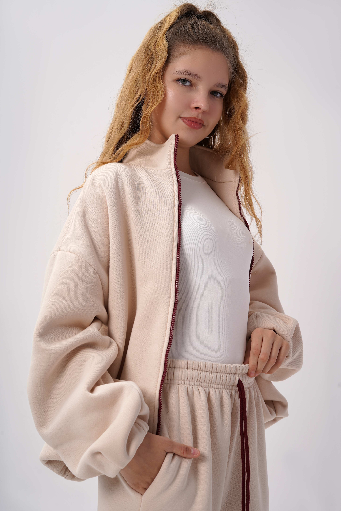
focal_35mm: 50
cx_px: 170
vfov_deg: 39.6
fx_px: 710
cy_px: 256
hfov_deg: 27.0
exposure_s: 1/160
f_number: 10
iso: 100
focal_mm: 50
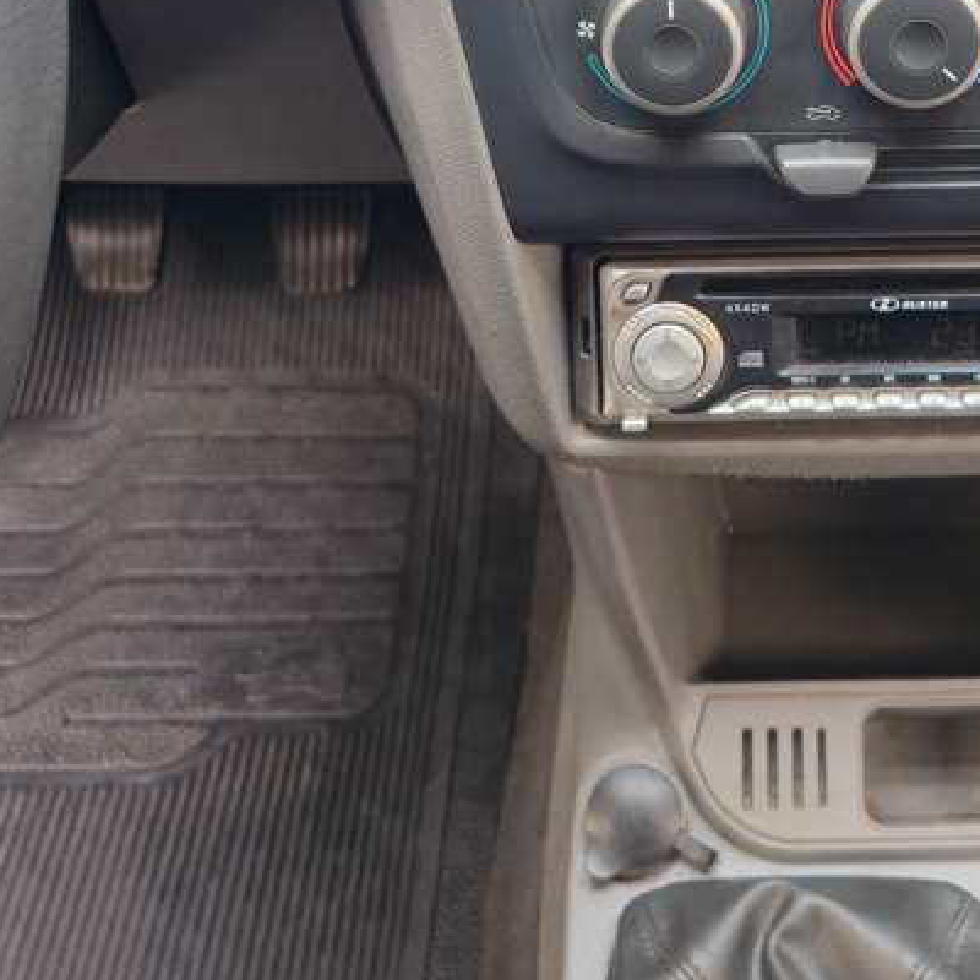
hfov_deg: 32.0
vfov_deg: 31.2
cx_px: 772
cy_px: 86
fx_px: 1666
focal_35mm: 52
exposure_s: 1/60
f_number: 1.7
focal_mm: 6.3
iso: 32
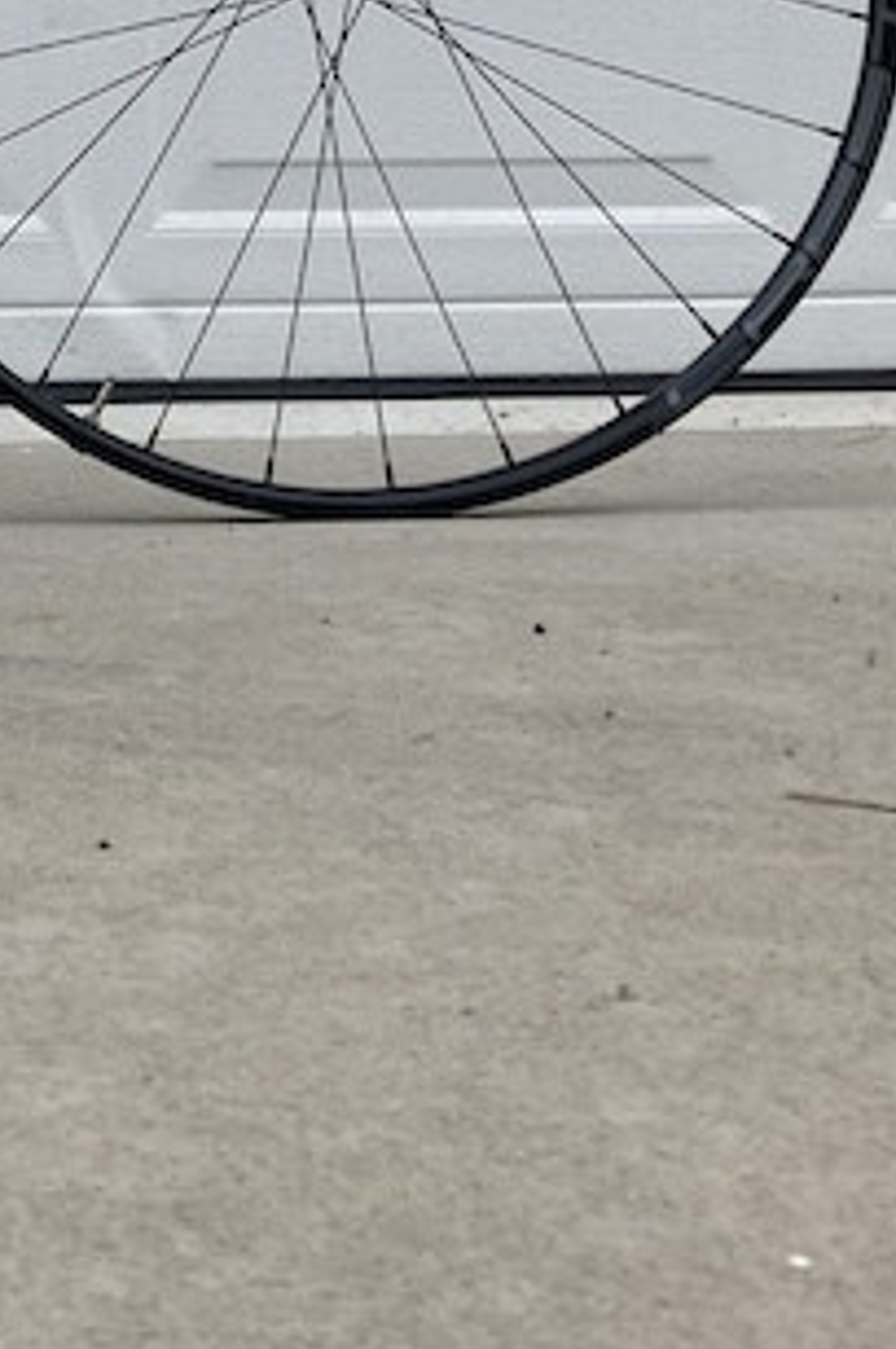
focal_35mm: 76
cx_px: -233
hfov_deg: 17.0
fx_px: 2844
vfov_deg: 24.8
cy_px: -149
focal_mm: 3.99
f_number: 1.8
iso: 20
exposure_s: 1/365
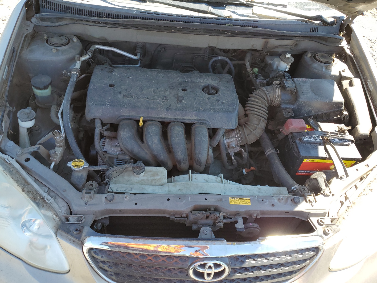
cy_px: 142
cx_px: 188
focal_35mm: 26
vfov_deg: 53.1
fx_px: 283
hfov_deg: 67.3
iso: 50
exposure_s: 1/500
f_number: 1.5
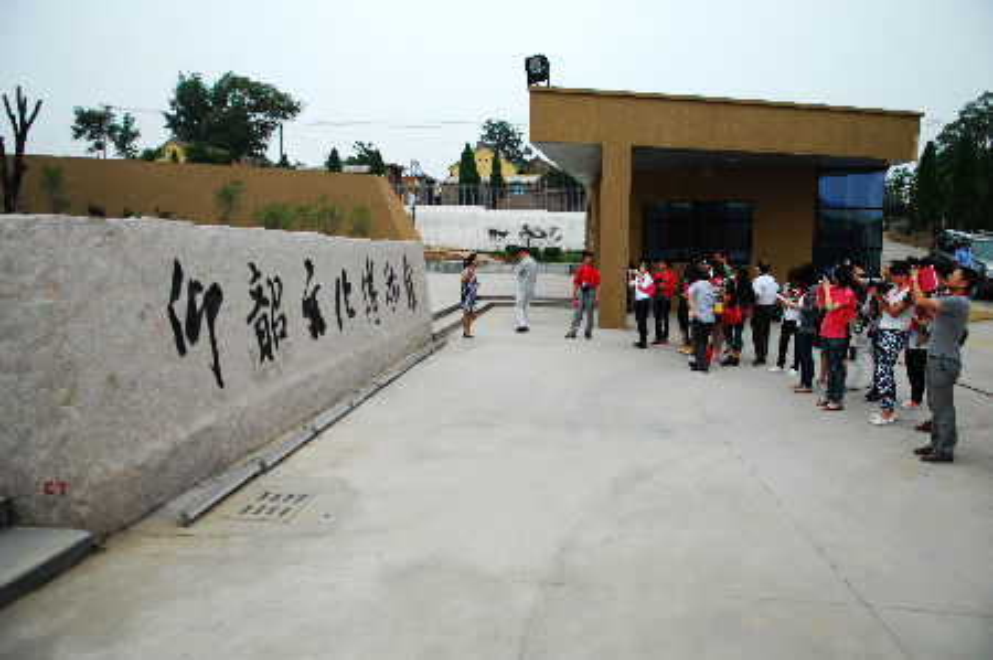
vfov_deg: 50.3
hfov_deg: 70.5
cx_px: 496
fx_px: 703
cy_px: 330
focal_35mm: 26
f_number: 2.8
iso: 160
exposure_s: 1/1600
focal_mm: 17
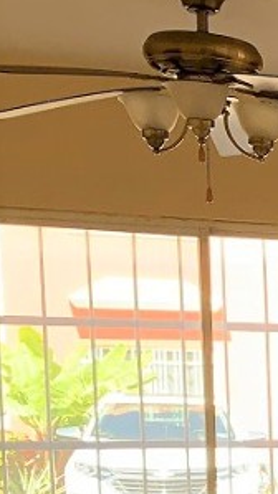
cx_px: 875
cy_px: 549
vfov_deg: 20.2
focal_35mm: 101
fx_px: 1325
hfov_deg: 9.2
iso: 32
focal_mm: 4.25
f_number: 1.8
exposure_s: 1/122
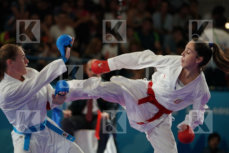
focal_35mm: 237
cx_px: 114
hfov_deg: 8.7
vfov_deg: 5.8
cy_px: 76
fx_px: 1507
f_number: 2.8
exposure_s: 1/1000
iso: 1000
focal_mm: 158
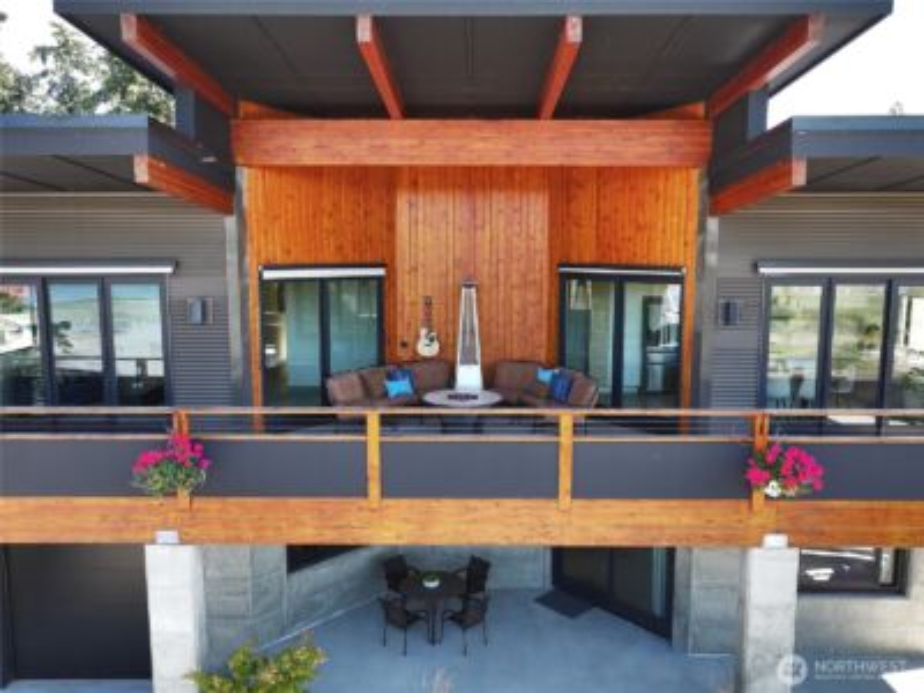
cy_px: 346
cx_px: 462
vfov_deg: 56.8
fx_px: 641
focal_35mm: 24
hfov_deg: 71.6
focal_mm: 12.29
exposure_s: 1/15
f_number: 2.8
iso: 200
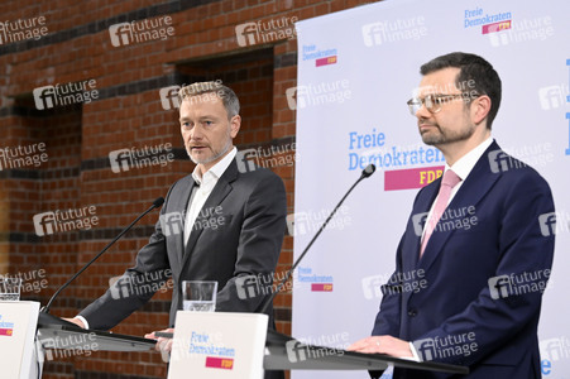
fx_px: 1503
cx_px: 285
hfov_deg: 21.5
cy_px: 190
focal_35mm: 95
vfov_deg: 14.4
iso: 5000
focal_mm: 95
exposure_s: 1/640
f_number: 4.5
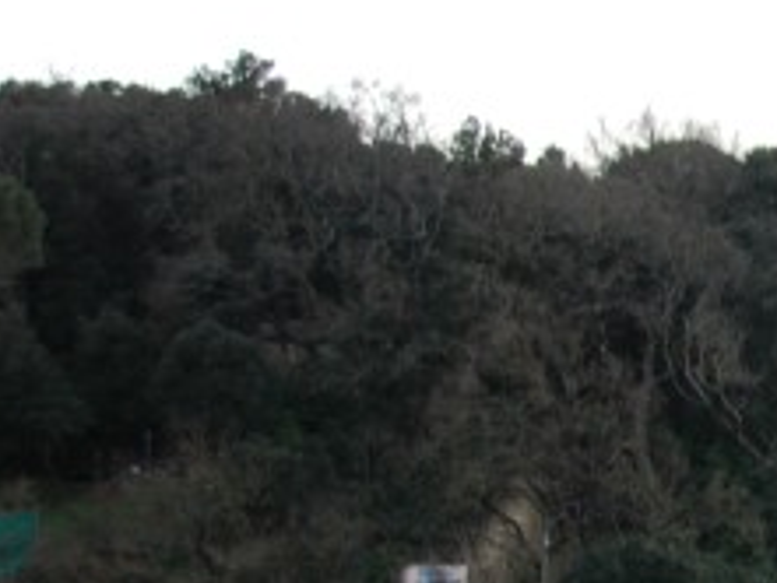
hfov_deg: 13.0
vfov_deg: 10.2
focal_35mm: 140
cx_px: 1310
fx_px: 3144
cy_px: 892
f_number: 4
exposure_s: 1/60
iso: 400
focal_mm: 24
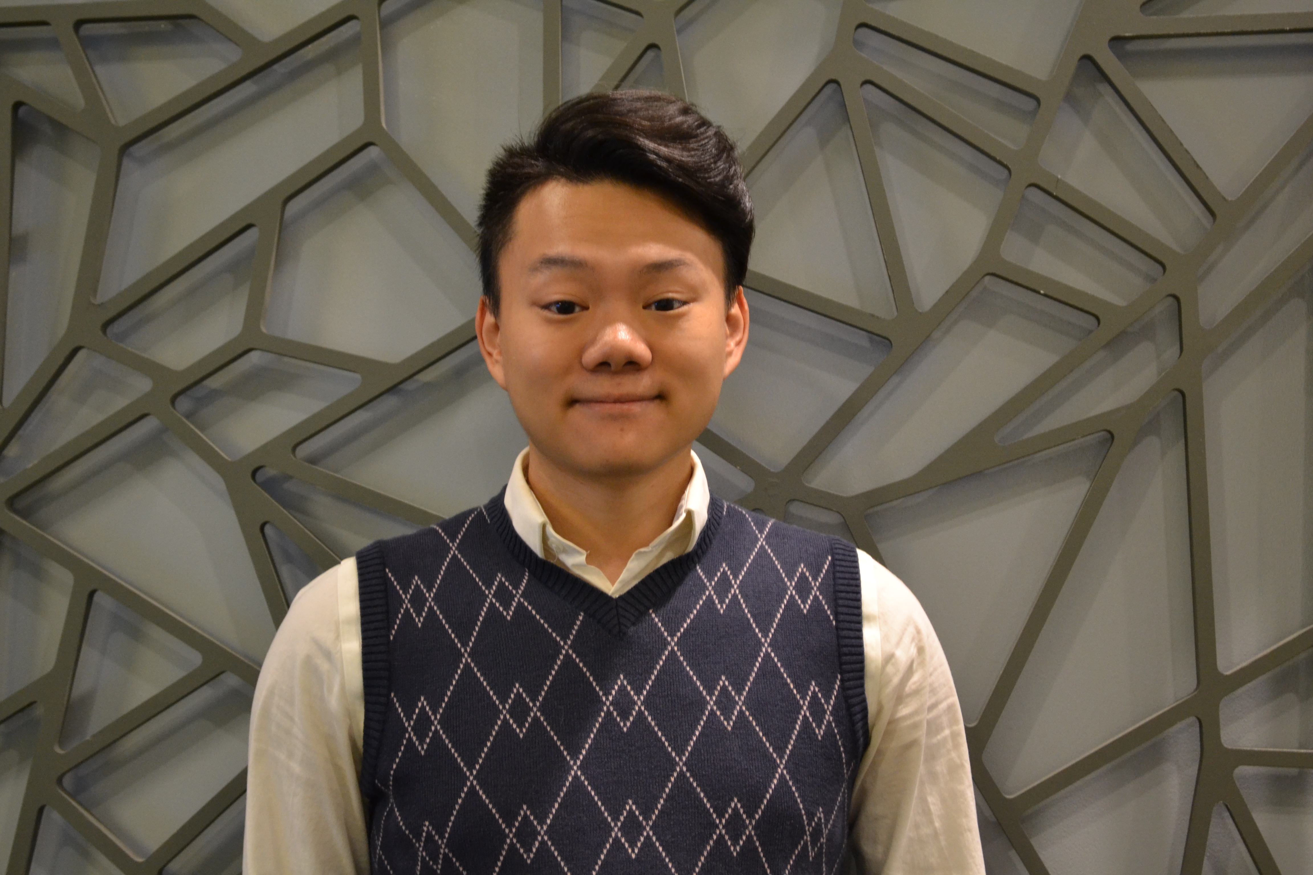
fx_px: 2626
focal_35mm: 72
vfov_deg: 18.9
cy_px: 438
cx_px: 656
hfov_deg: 28.1
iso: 1600
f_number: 5.3
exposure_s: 1/30
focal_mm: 48
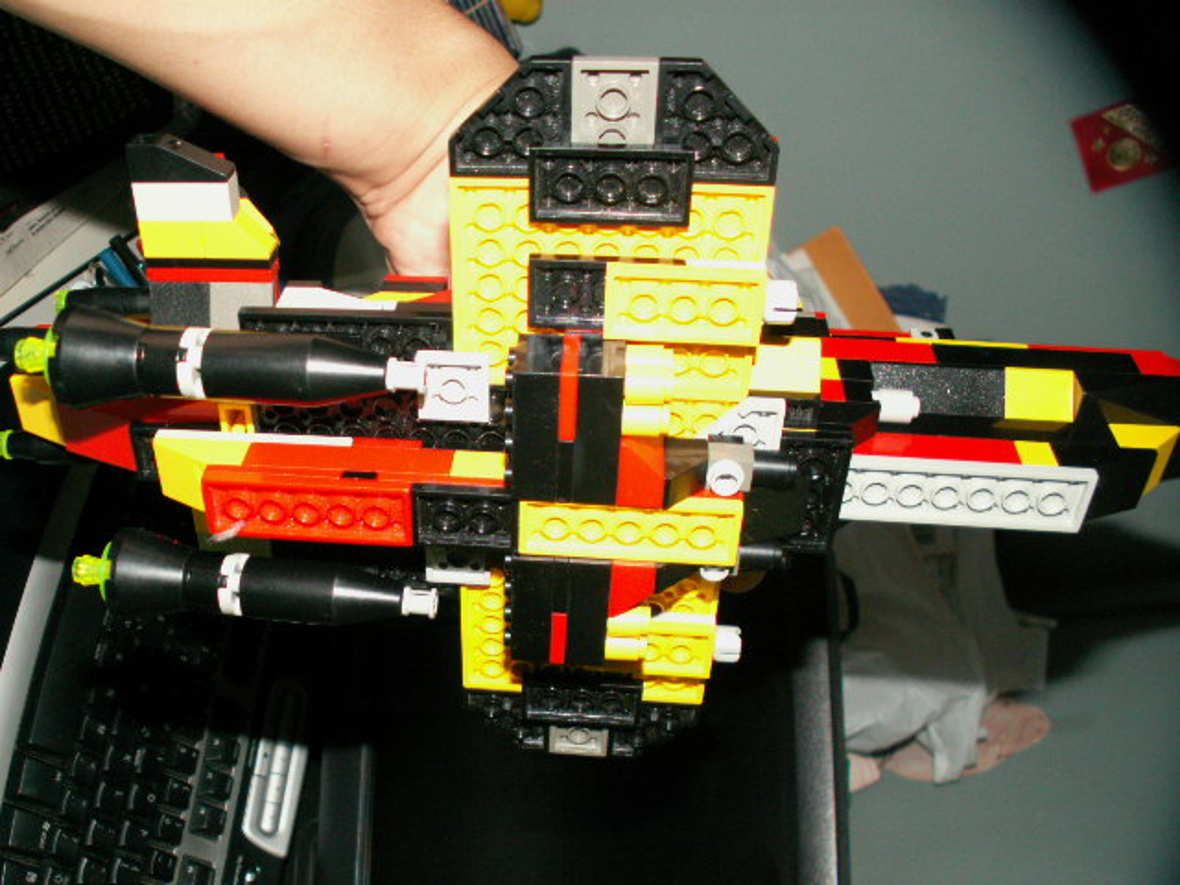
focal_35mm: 35
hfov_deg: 52.6
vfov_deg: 40.7
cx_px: 590
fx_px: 1193
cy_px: 442
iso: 160
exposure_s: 1/40
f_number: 2.8
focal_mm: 5.86
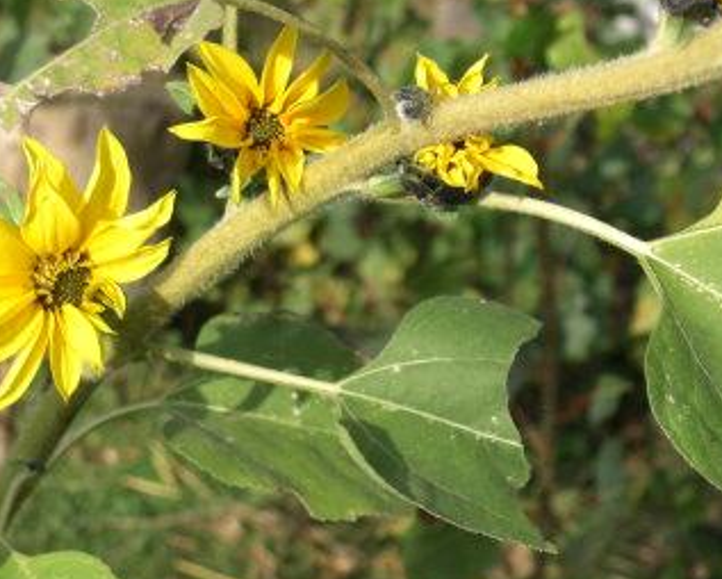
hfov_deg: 14.3
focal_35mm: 134
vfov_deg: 11.5
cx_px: 456
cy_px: 203
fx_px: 2865
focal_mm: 14.2
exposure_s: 1/320
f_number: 4
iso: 80
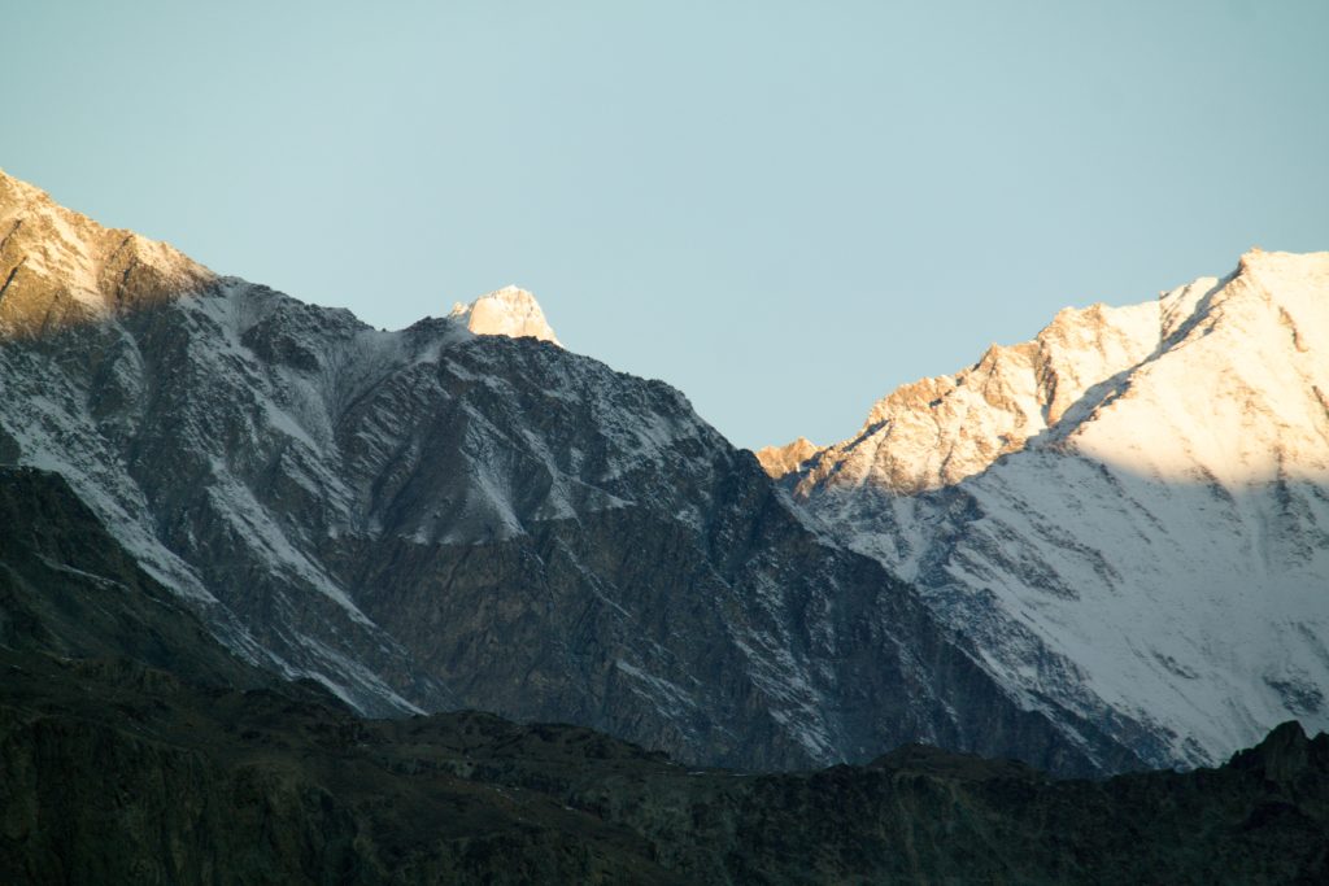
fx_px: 11371
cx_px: 664
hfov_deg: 6.7
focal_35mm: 308
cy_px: 443
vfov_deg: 4.5
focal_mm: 200
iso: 200
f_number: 8
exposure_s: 1/250
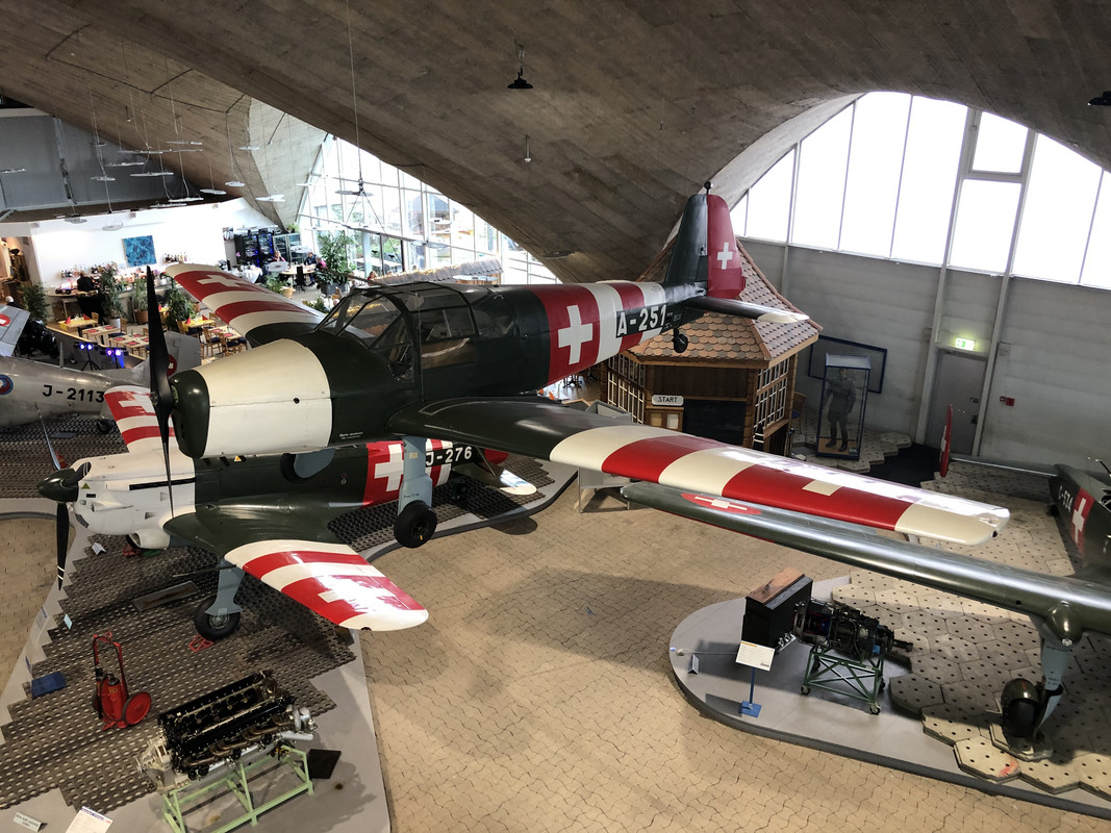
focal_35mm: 28
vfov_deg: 49.7
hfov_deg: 63.4
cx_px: 556
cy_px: 416
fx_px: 899
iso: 40
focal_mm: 3.99
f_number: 1.8
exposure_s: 1/17
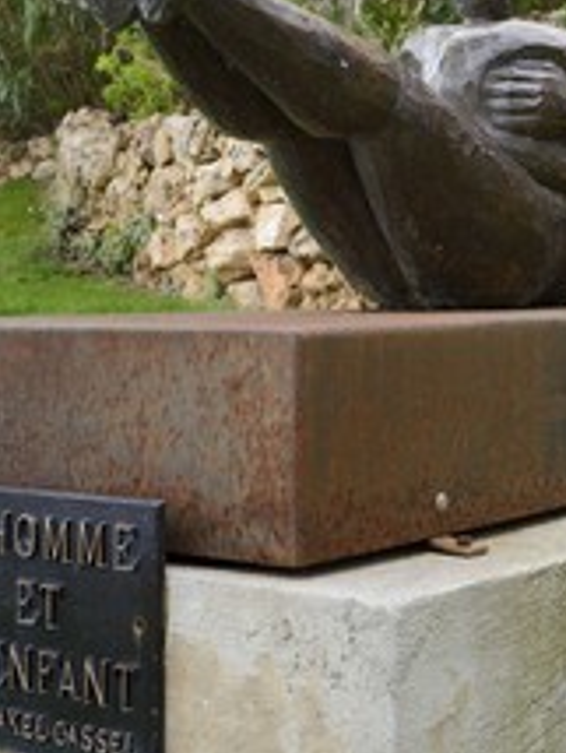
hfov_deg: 22.3
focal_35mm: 66
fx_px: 1436
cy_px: 292
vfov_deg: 29.3
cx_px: 337
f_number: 6.3
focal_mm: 35
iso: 400
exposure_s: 1/400
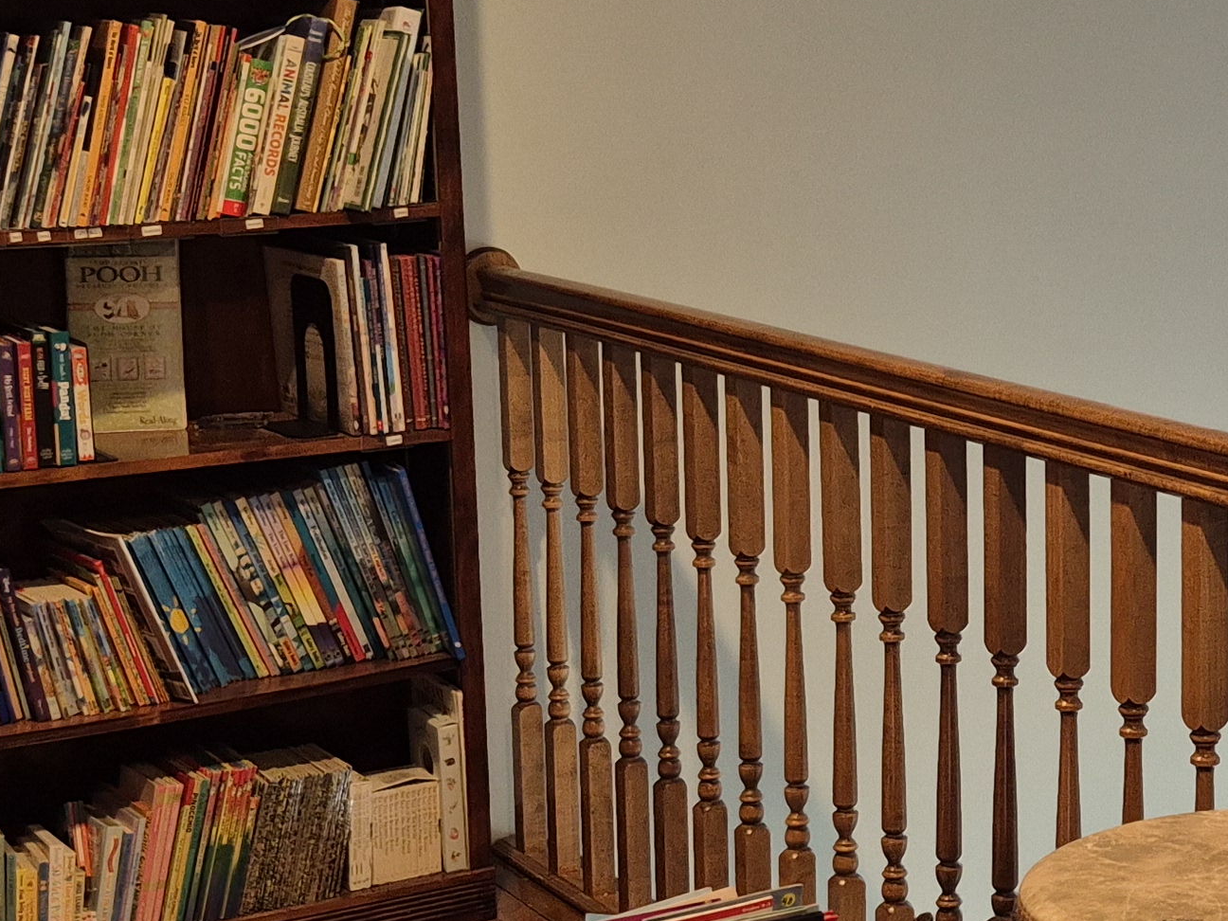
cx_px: 1433
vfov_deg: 20.7
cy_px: 422
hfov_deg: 25.0
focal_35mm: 71
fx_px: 2519
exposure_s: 1/120
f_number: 1.8
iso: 320
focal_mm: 5.4
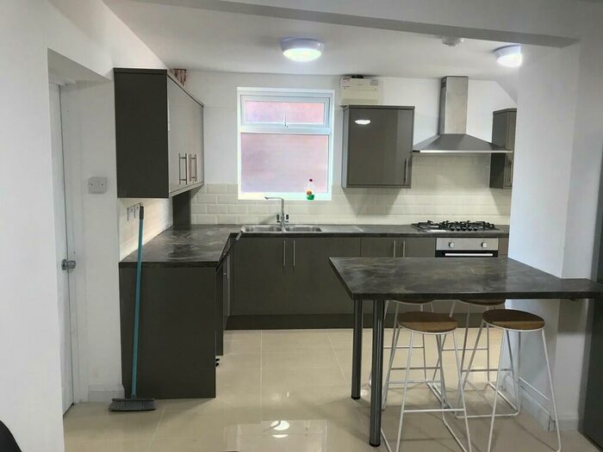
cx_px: 302
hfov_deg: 63.4
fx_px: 488
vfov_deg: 49.7
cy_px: 226
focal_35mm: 28
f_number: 1.8
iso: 32
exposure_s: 1/25
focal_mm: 3.99
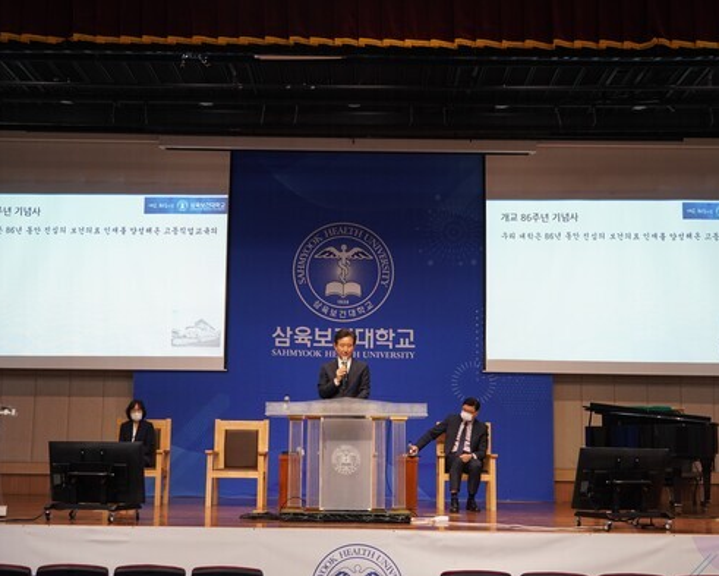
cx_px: 354
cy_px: 290
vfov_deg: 32.1
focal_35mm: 47
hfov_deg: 39.5
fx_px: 1000
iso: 2500
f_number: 4.5
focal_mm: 41
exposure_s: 1/160
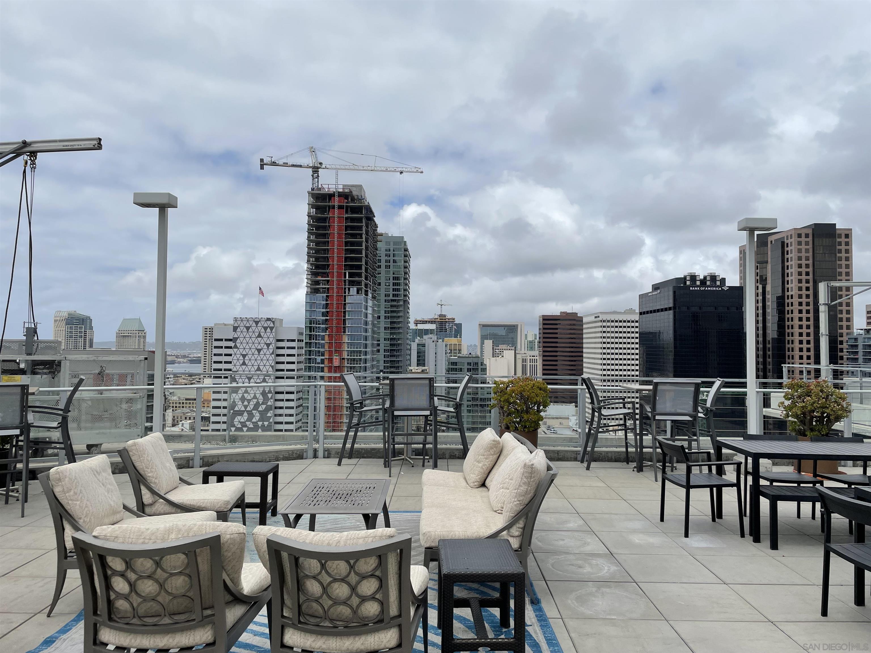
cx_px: 436
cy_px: 326
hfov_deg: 67.3
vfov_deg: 53.1
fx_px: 654
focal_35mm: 26
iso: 32
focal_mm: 4.2
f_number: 1.6
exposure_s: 1/7813
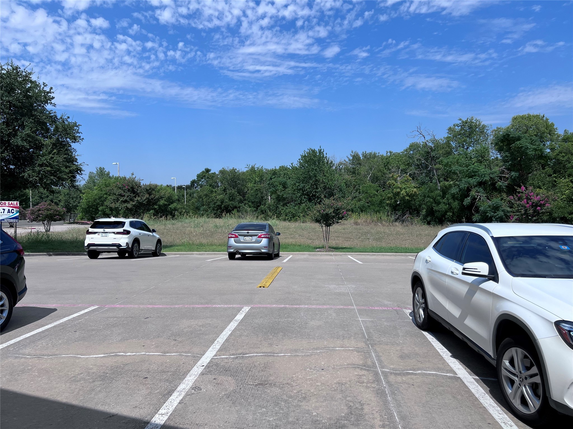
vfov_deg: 53.1
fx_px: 430
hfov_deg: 67.3
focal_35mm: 26
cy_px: 214
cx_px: 286
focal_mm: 5.7
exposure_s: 1/6993
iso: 50
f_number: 1.5
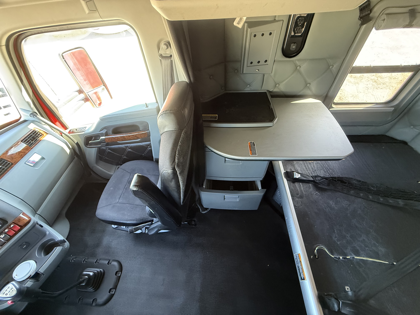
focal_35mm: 14
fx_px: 170
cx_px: 210
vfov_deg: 85.7
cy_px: 158
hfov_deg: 102.1
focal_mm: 2.22
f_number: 2.2
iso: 640
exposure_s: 1/60
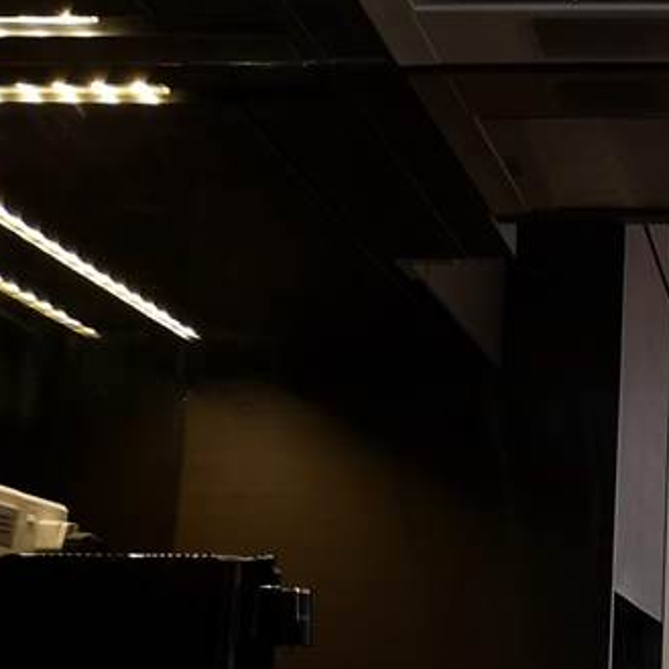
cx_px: 791
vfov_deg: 29.1
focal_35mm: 58
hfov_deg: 26.5
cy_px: 506
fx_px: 1268
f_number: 1.8
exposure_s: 1/50
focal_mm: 3.95
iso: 500
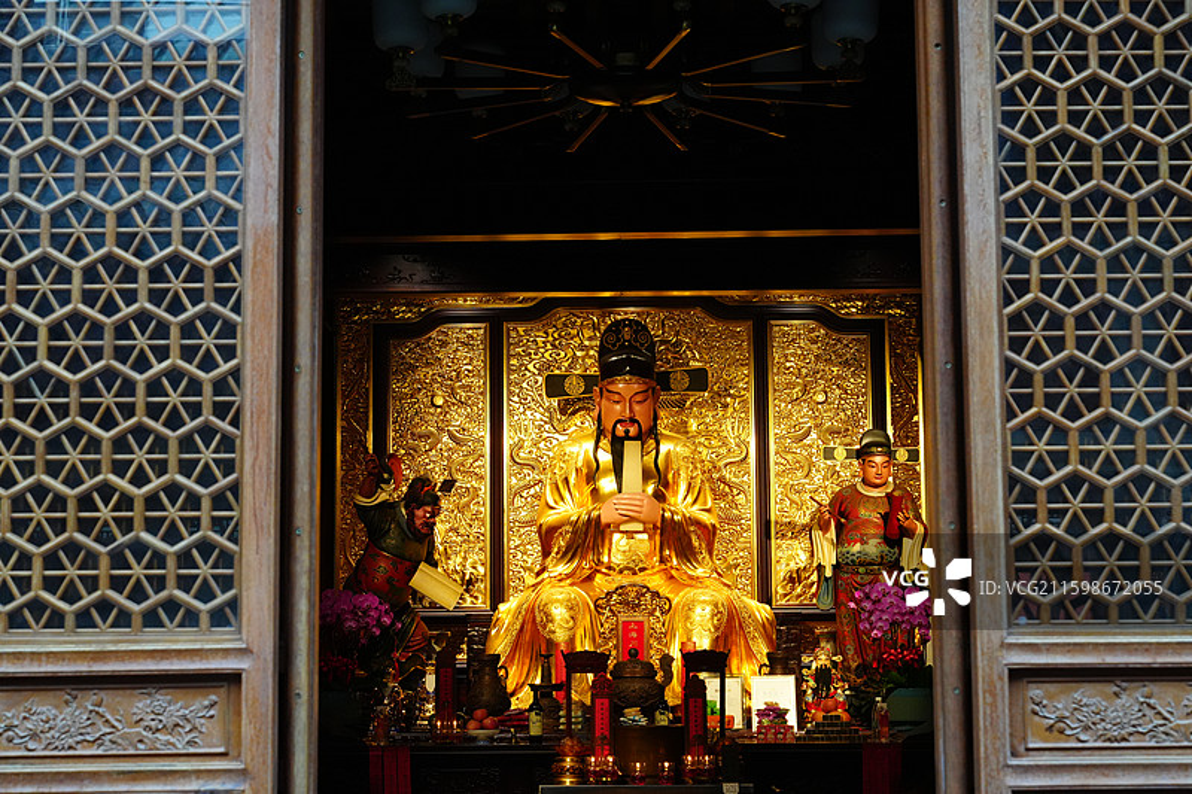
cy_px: 397
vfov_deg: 19.7
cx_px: 596
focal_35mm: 69
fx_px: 2284
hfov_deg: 29.2
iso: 5000
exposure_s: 1/160
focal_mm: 69
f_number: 9
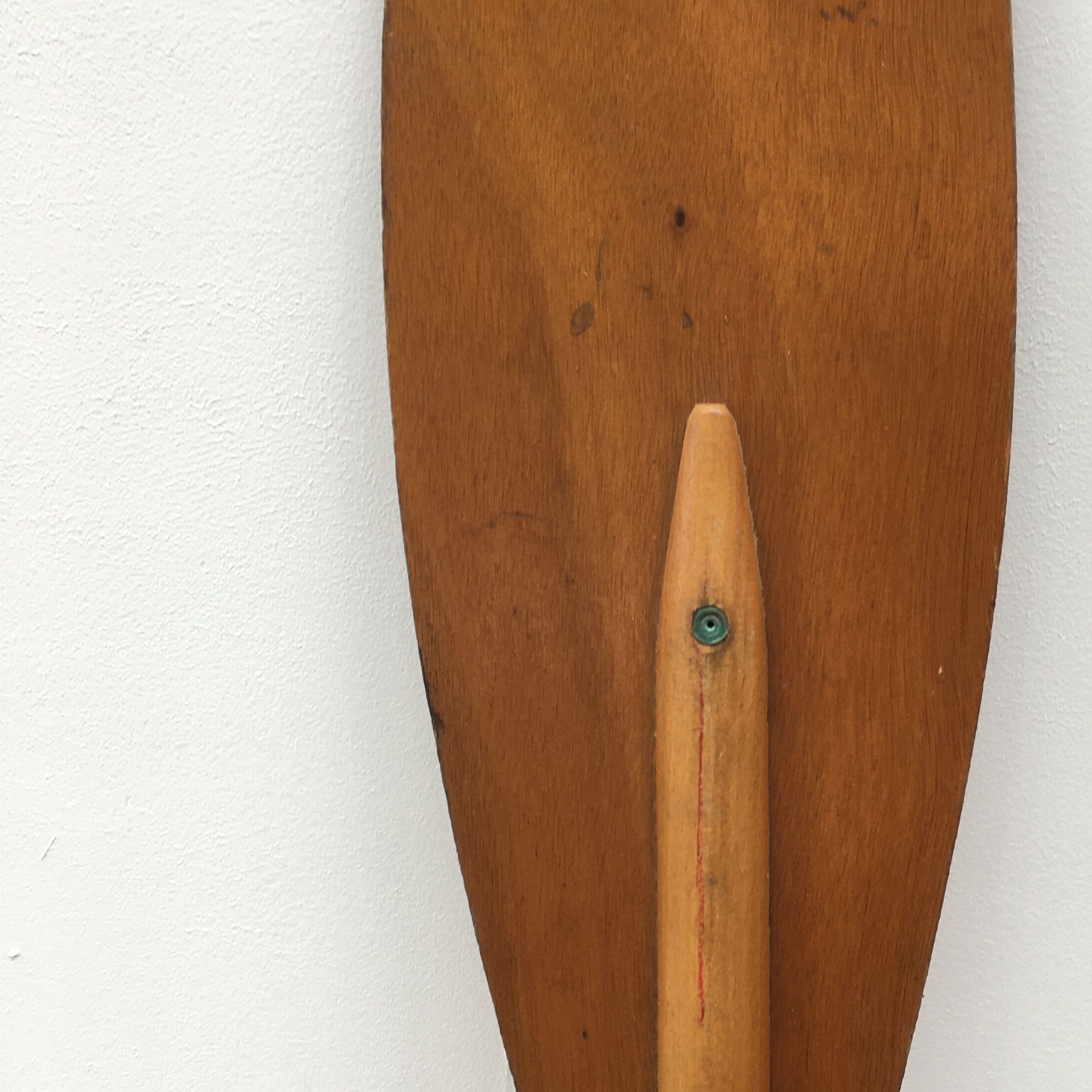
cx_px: 741
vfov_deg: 36.0
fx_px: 1677
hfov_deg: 35.7
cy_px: 611
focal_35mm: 47
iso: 25
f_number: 2.2
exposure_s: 1/50
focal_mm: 4.15
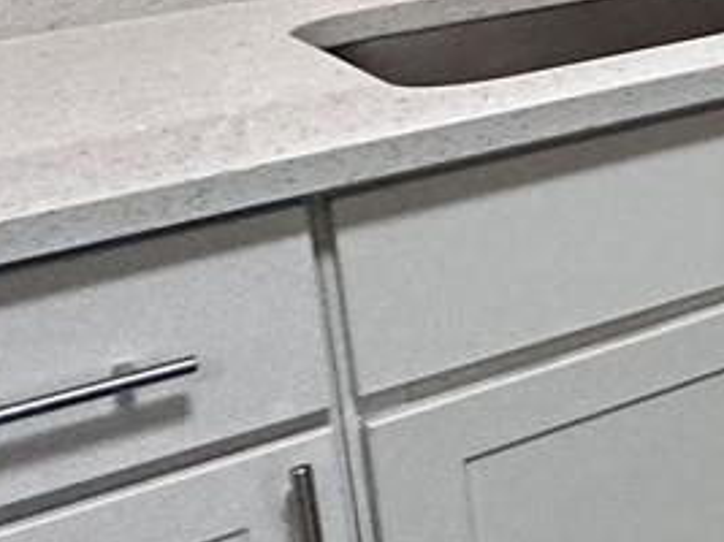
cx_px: 1963
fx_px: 1756
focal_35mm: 84
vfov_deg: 16.4
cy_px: -214
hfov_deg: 13.0
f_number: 2.2
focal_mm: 2.22
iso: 250
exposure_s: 1/120
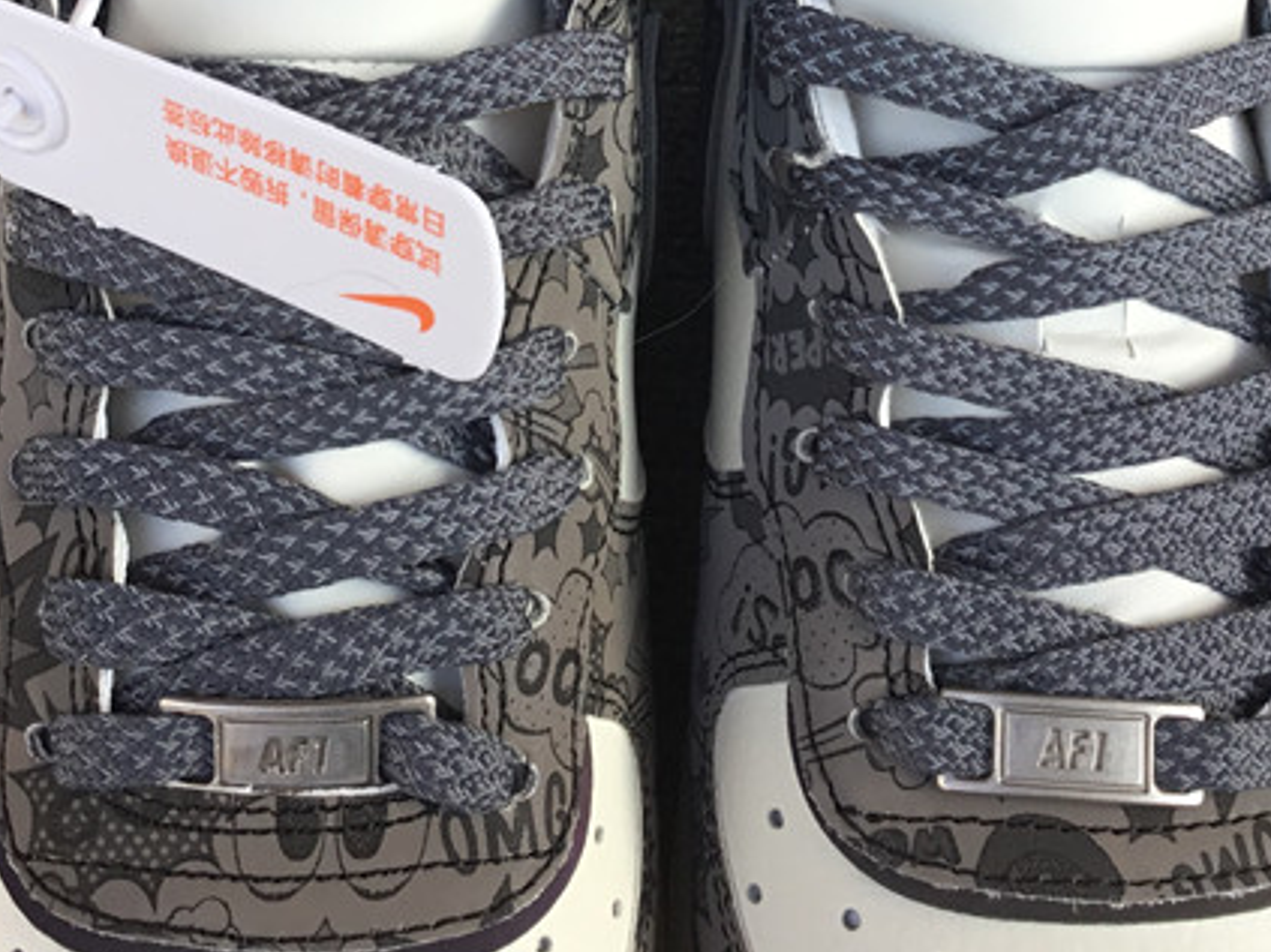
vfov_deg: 21.5
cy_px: -2
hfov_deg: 29.4
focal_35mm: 66
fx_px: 2423
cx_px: 658
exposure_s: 1/100
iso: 25
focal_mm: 3.3
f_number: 2.4
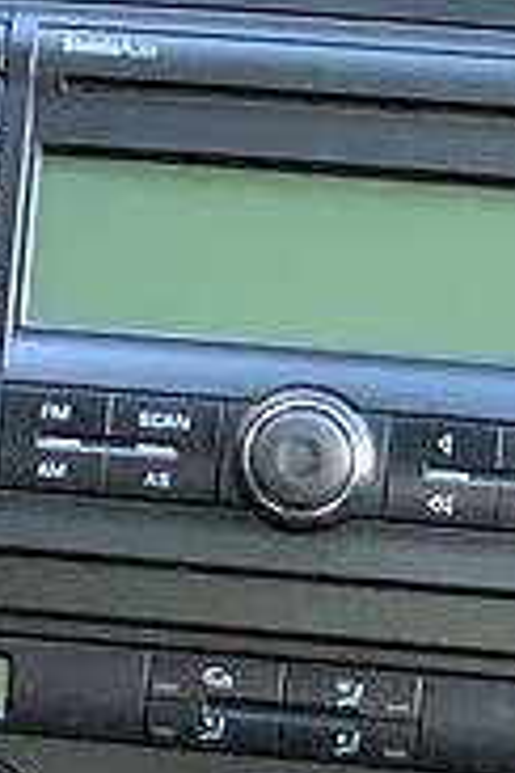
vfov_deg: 8.7
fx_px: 5085
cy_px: 469
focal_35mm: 237
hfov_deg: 5.7
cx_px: -363
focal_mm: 6
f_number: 2.4
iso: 500
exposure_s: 1/40
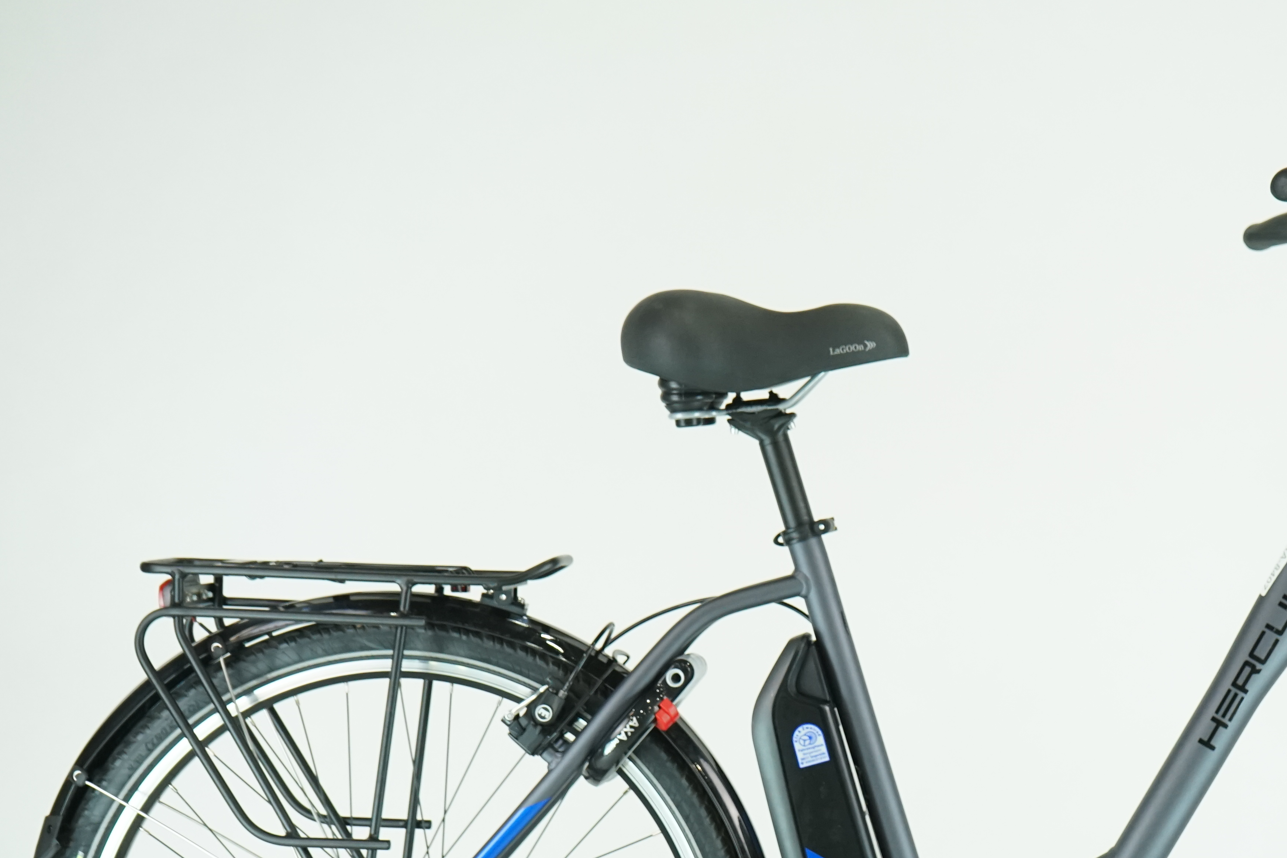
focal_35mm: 86
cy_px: 672
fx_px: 3075
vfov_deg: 15.8
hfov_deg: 23.3
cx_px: 1027
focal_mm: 50
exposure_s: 1/200
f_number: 5.6
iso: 1600
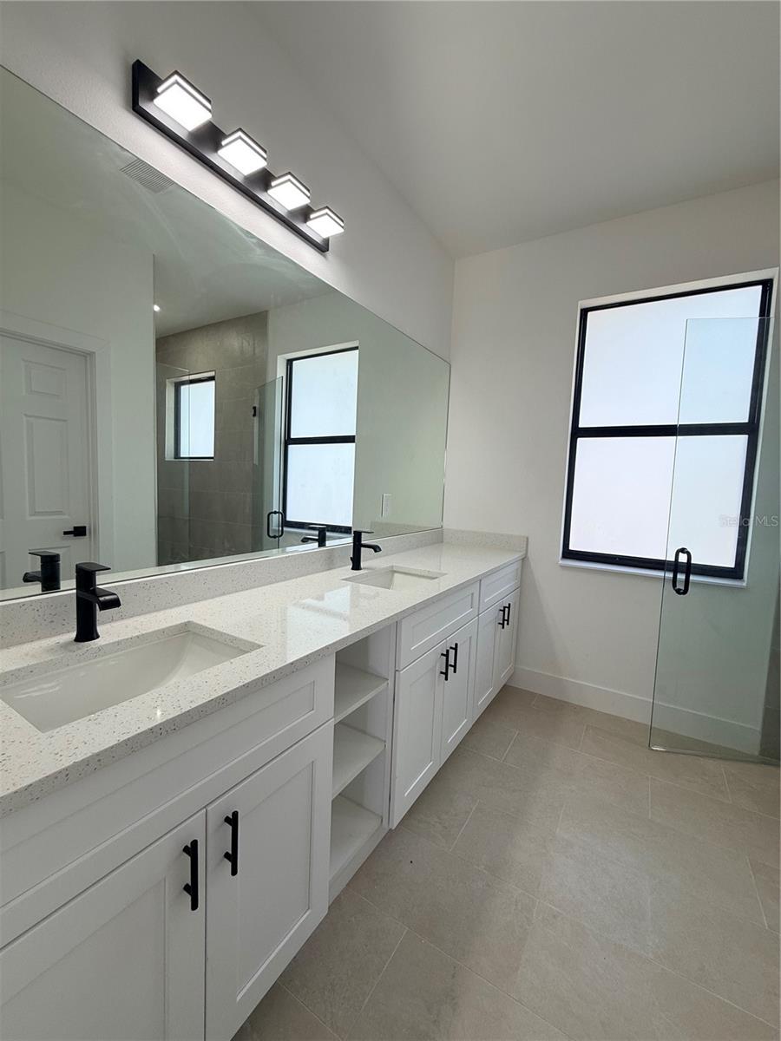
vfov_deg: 102.1
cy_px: 520
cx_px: 390
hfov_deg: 85.7
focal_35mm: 14
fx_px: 421
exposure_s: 1/105
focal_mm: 2.22
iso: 40
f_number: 2.2
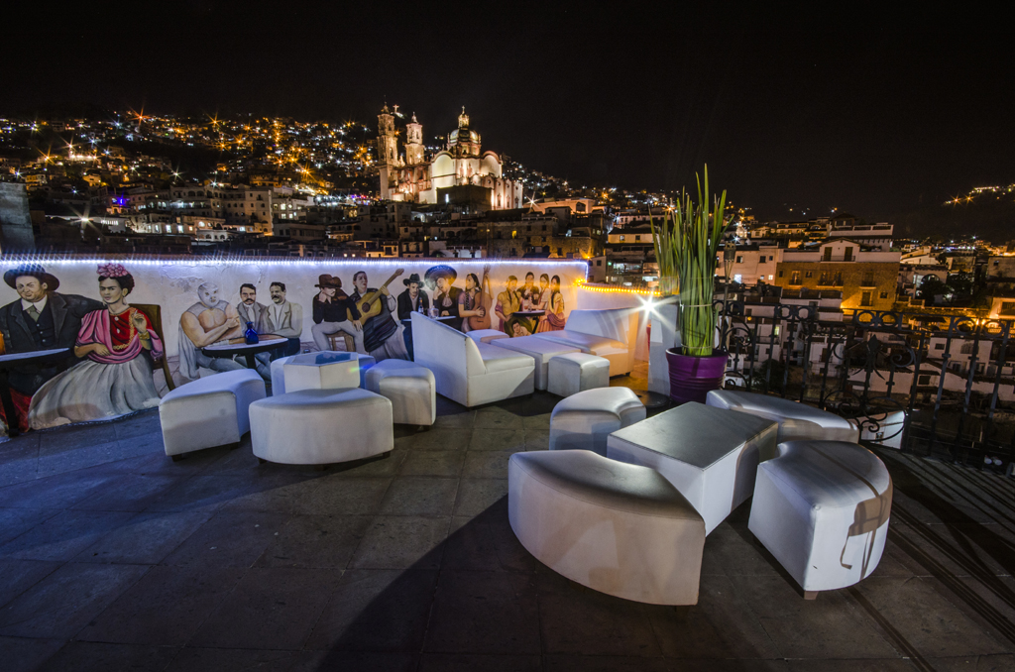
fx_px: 422
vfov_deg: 77.1
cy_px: 336
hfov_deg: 100.5
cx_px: 508
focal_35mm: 15
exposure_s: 15
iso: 100
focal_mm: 10
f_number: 16
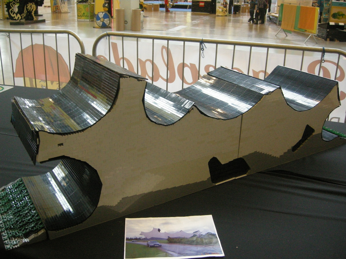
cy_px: 130
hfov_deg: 51.4
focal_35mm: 36
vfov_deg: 39.7
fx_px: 360
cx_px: 173
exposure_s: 1/38
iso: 400
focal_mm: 7.5
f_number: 2.7
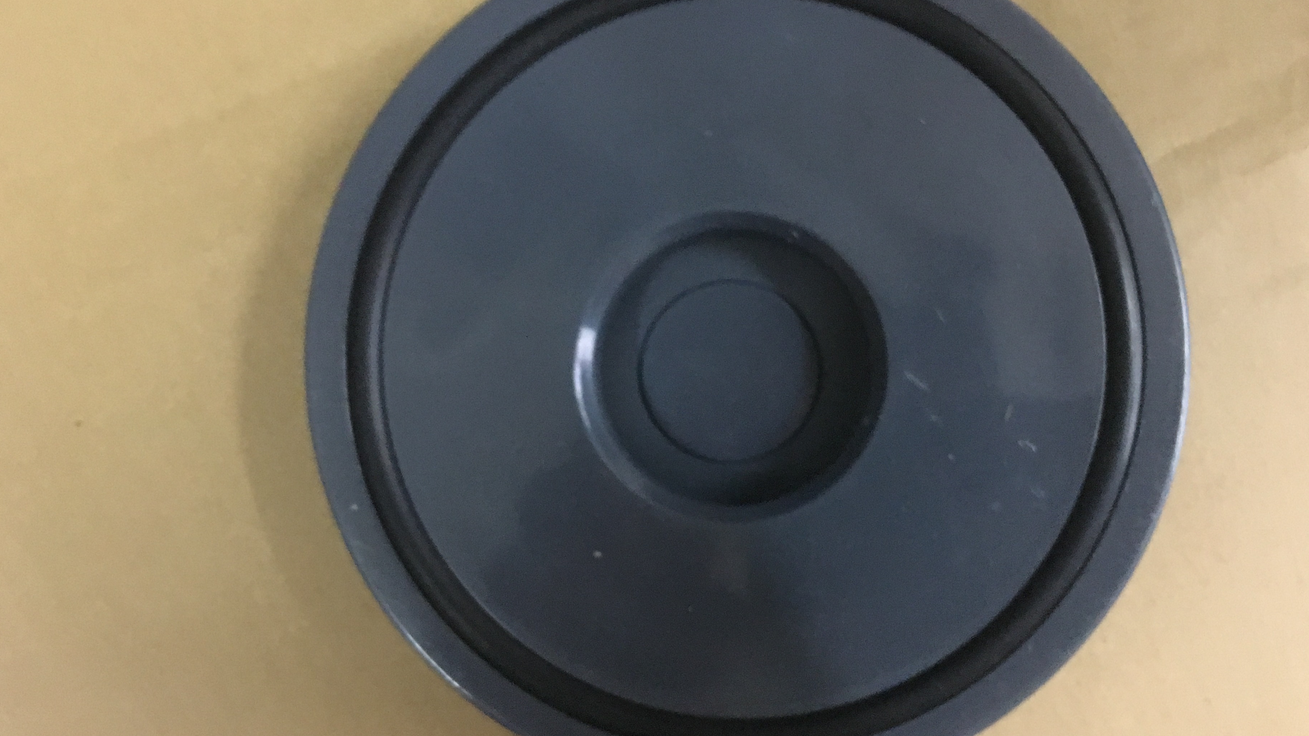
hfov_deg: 56.6
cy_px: 427
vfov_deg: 33.6
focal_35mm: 35
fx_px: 1215
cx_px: 701
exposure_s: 1/17
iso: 500
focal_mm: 4.15
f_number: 2.2
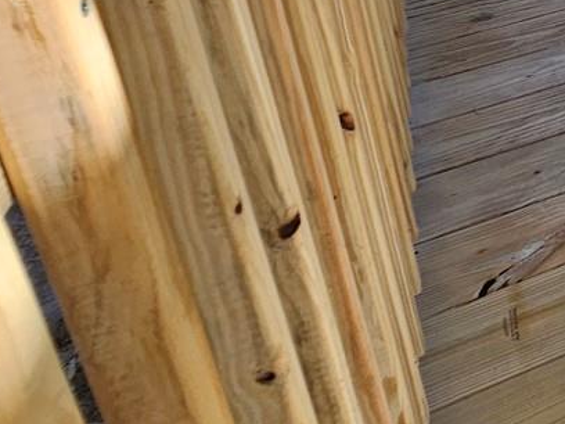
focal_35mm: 51
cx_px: 943
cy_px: -182
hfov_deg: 24.1
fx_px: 832
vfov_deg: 23.7
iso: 50
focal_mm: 2.2
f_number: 2.2
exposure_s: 1/719
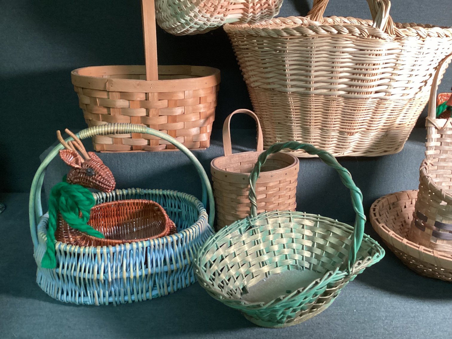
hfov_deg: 58.3
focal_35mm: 31
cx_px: 226
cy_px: 170
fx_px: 405
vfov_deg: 45.4
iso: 400
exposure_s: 1/40
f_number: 2.4
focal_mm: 3.3
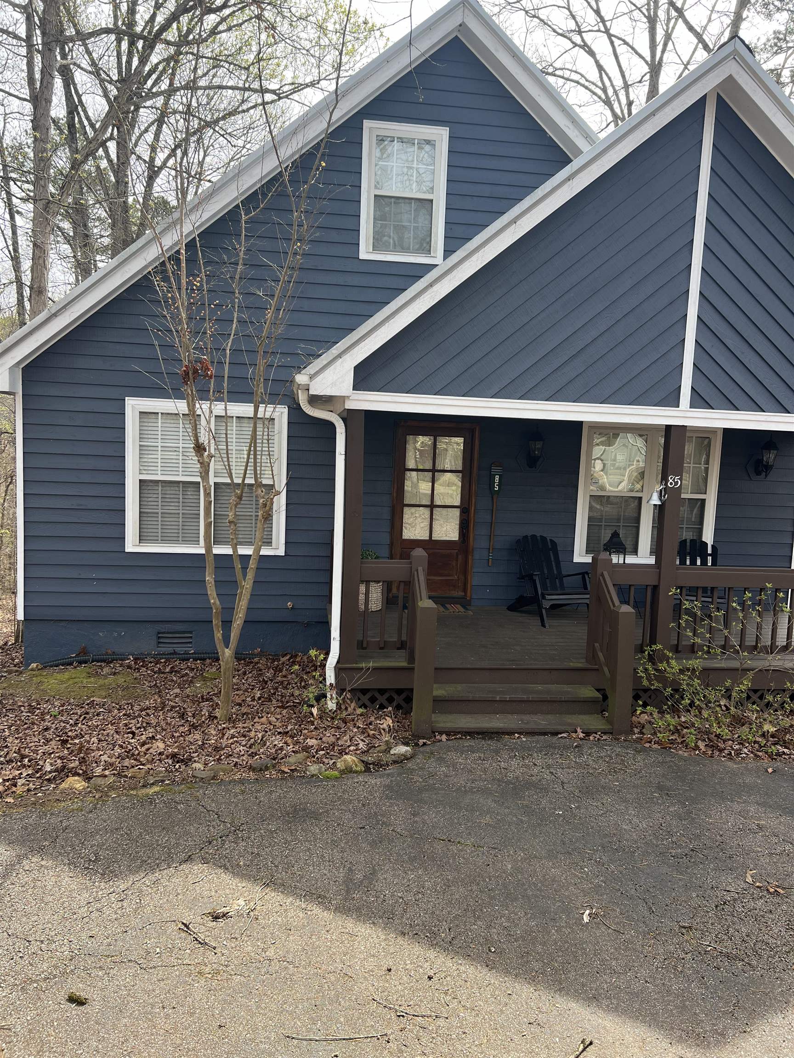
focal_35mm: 26
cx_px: 397
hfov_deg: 53.1
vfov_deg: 67.3
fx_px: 795
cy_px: 529
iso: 50
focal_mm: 5.7
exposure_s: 1/846
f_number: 1.5
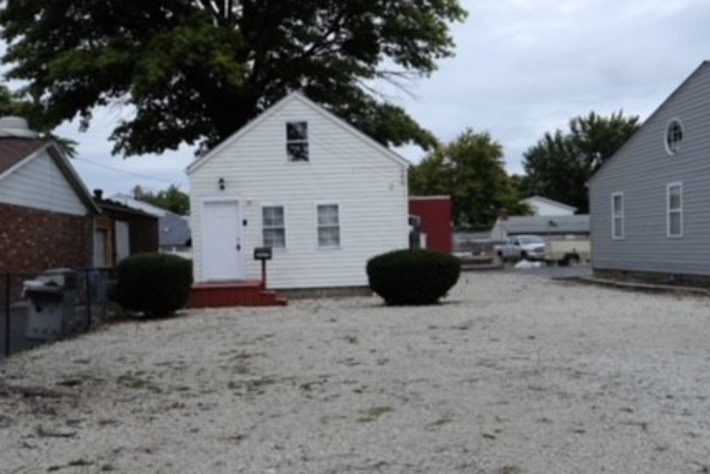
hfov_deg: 53.0
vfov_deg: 36.8
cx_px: 323
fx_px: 710
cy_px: 266
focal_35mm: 36
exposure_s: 1/300
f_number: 6.4
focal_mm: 16
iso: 160
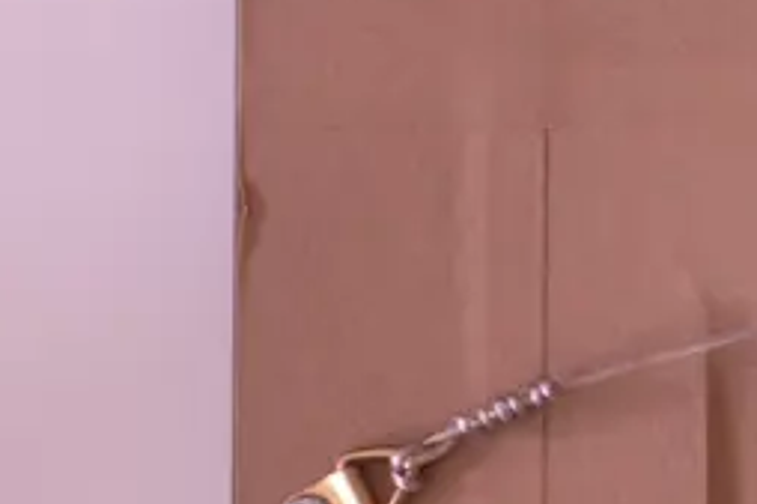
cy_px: 687
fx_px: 4497
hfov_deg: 9.3
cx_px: 1234
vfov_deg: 6.4
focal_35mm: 214
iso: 1000
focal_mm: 35
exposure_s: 1/160
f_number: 2.8
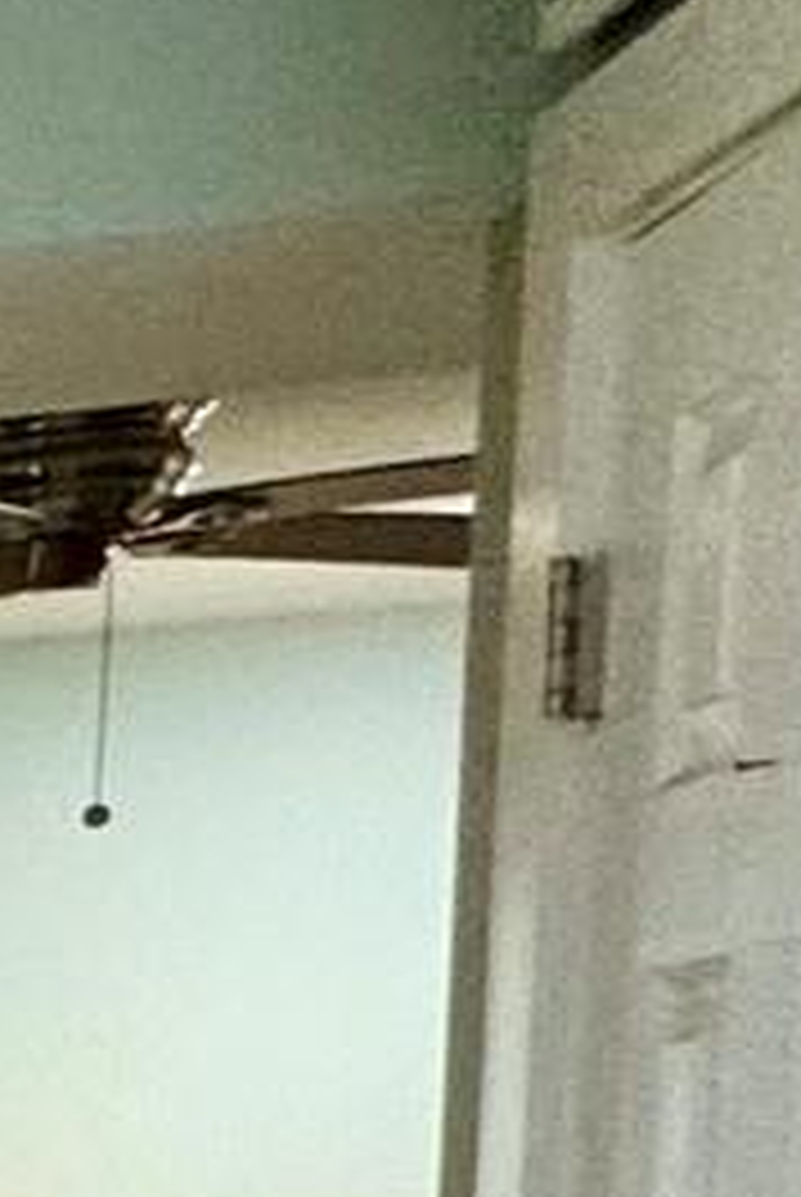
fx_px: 3728
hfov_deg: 5.7
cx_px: -3609
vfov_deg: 17.2
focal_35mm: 112
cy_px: 1552
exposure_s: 1/60
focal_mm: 2.22
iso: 160
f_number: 2.2
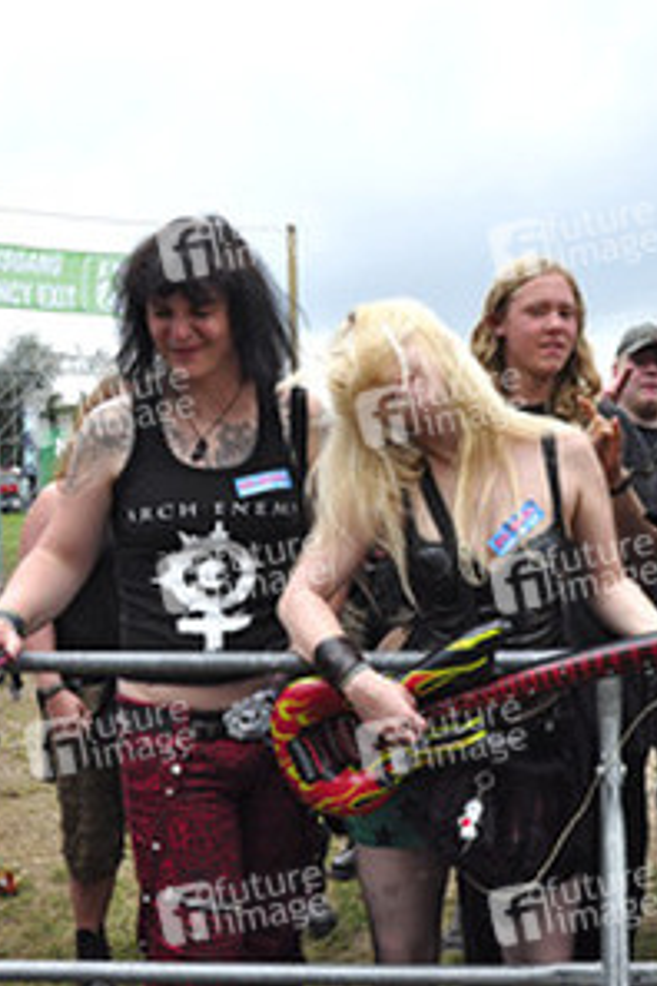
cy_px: 491
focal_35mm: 41
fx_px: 1122
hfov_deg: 32.1
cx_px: 486
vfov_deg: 47.4
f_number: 9
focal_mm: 18
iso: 500
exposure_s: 1/320
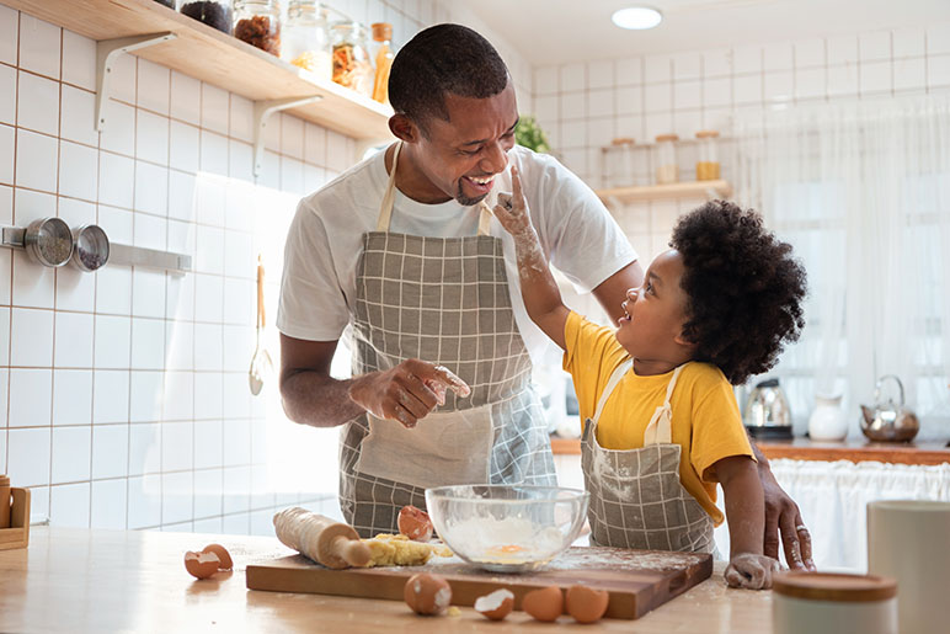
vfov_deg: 29.3
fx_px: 1214
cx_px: 475
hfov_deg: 42.7
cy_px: 317
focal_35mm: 46
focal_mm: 46
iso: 200
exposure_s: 1/250
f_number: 2.8
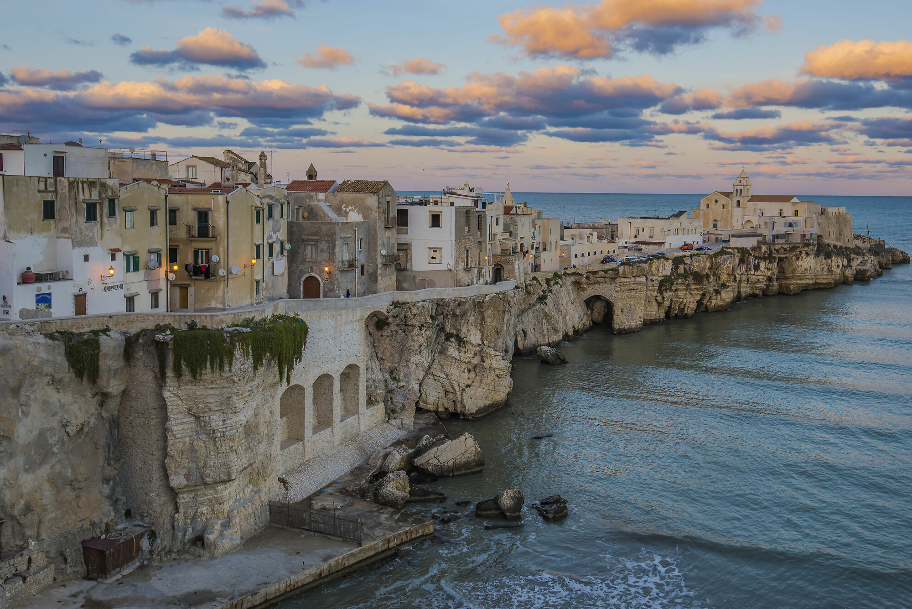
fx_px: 912
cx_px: 465
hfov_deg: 53.1
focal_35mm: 36
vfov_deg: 36.8
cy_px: 258
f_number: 8
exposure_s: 1/15
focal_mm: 30
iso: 31
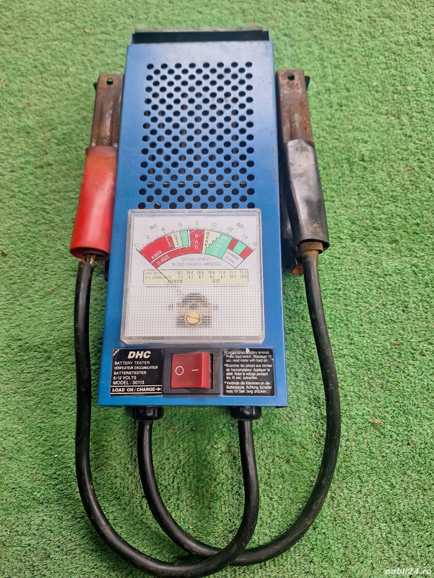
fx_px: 384
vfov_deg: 73.9
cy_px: 289
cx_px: 217
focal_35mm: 23
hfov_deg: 58.9
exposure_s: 1/50
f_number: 1.8
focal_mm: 5.54
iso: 200
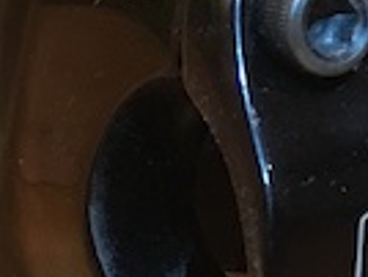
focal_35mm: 173
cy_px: 88
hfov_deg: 10.5
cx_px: 731
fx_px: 1842
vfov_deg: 8.6
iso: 160
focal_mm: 4.15
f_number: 2.2
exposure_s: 1/30
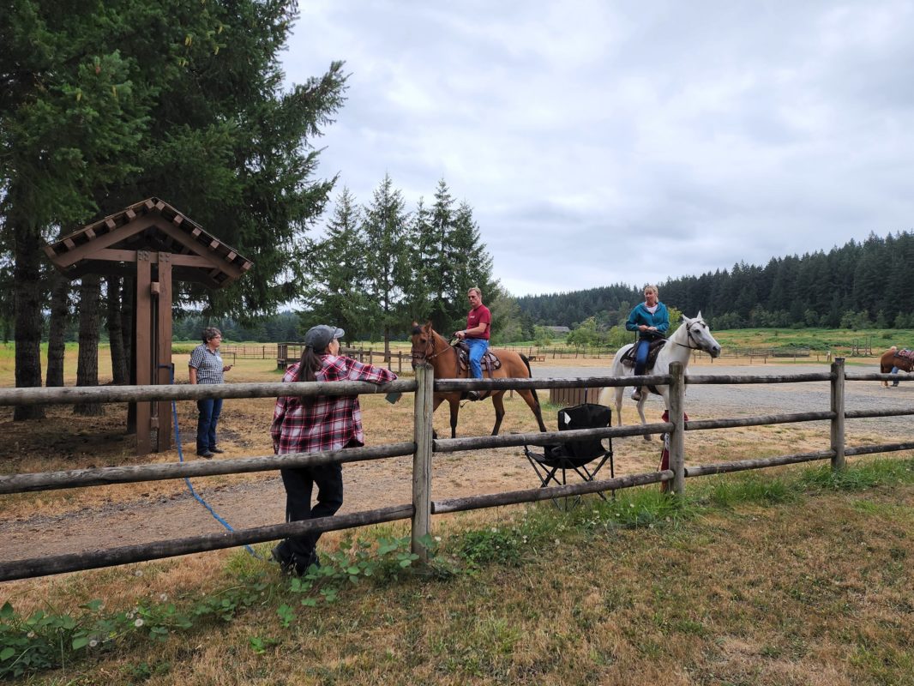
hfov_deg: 73.9
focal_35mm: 23
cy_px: 343
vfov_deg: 58.9
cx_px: 457
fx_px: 607
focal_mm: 6.4
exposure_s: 1/180
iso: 20
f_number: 1.8
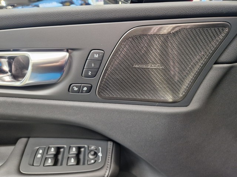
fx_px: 157
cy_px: 88
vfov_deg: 58.9
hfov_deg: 73.9
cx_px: 118
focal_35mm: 23
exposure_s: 1/100
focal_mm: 5.4
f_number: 1.8
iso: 1000
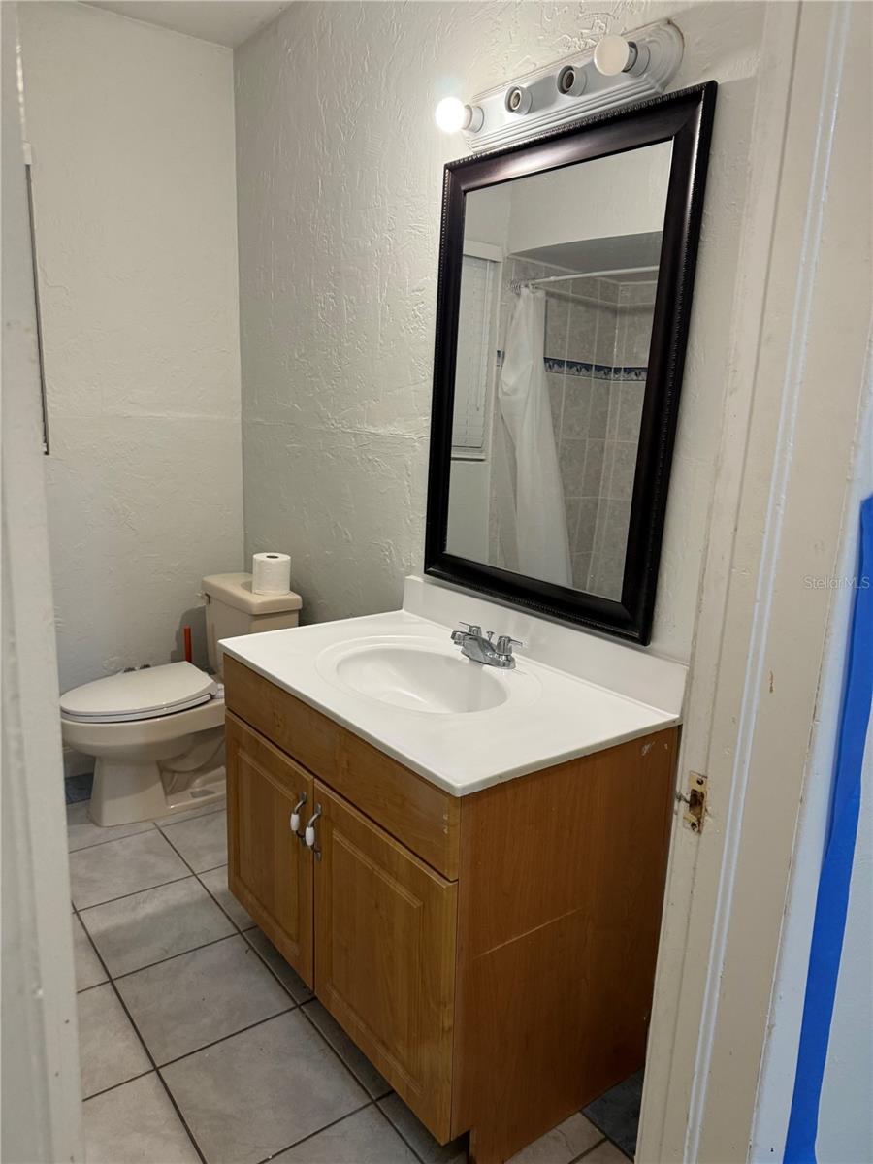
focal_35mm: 24
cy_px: 582
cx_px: 436
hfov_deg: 56.8
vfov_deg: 71.6
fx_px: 807
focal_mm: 6.86
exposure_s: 1/60
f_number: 1.78
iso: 250
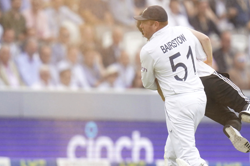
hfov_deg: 2.2
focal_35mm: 921
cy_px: 111
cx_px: 197
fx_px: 6393
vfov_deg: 1.5
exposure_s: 1/3200
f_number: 4
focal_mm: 560
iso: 1250
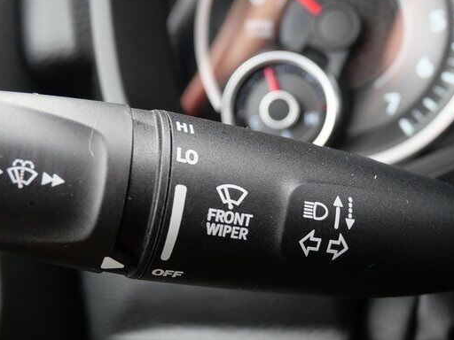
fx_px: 630
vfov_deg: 30.2
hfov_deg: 39.6
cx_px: 194
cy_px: 207
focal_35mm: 48
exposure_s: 1/60
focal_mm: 12
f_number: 3.5
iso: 320
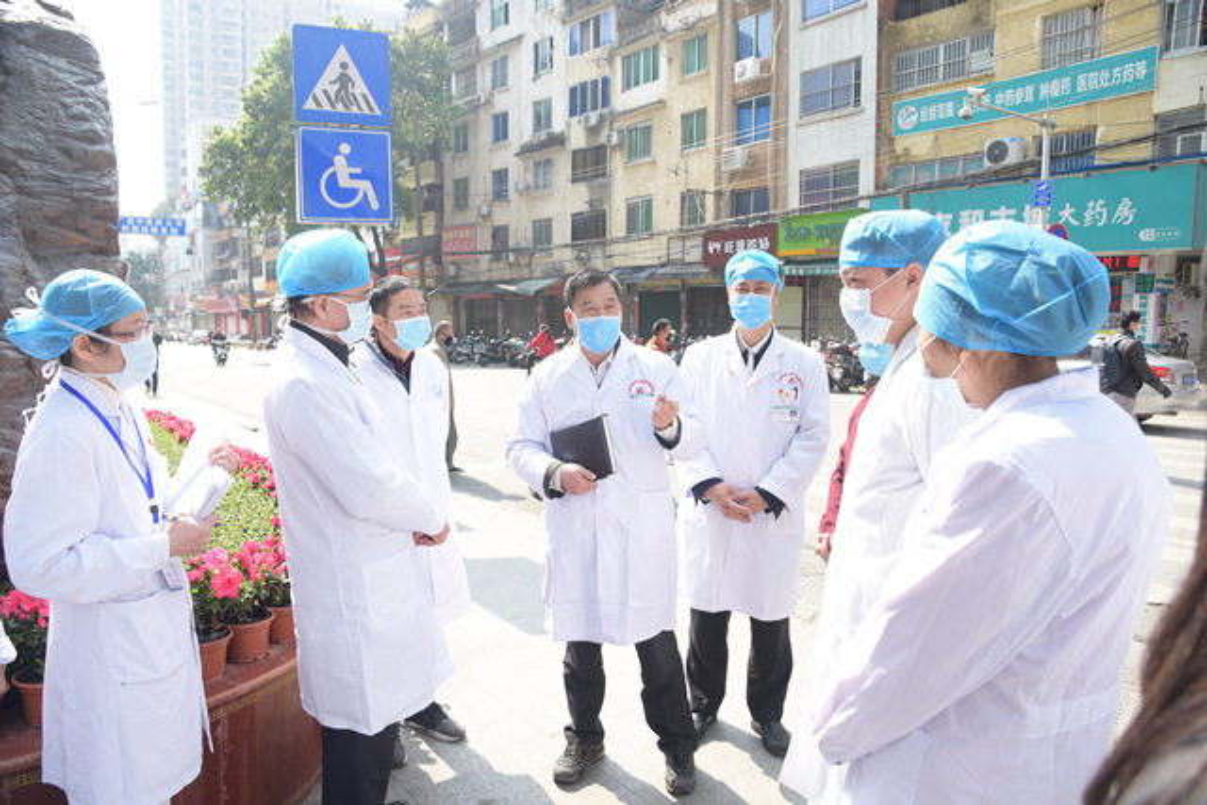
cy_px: 402
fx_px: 805
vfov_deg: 53.2
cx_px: 604
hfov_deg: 73.7
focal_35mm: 24
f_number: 7.1
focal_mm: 24
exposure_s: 1/125
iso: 200
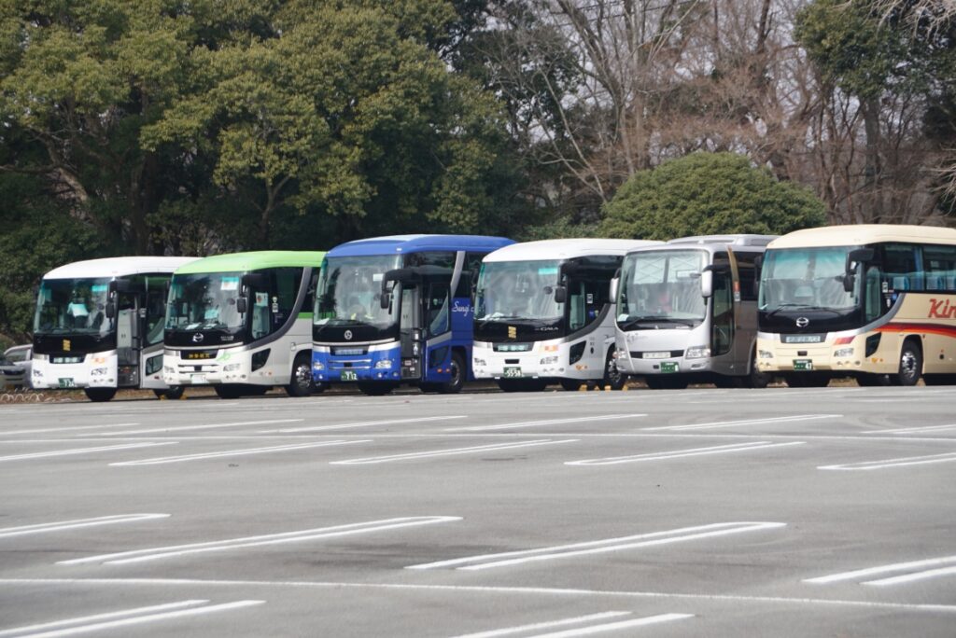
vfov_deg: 10.2
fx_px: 3587
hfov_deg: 15.2
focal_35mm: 135
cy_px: 319
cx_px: 478
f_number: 6.3
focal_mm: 90
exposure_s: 1/250
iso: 100
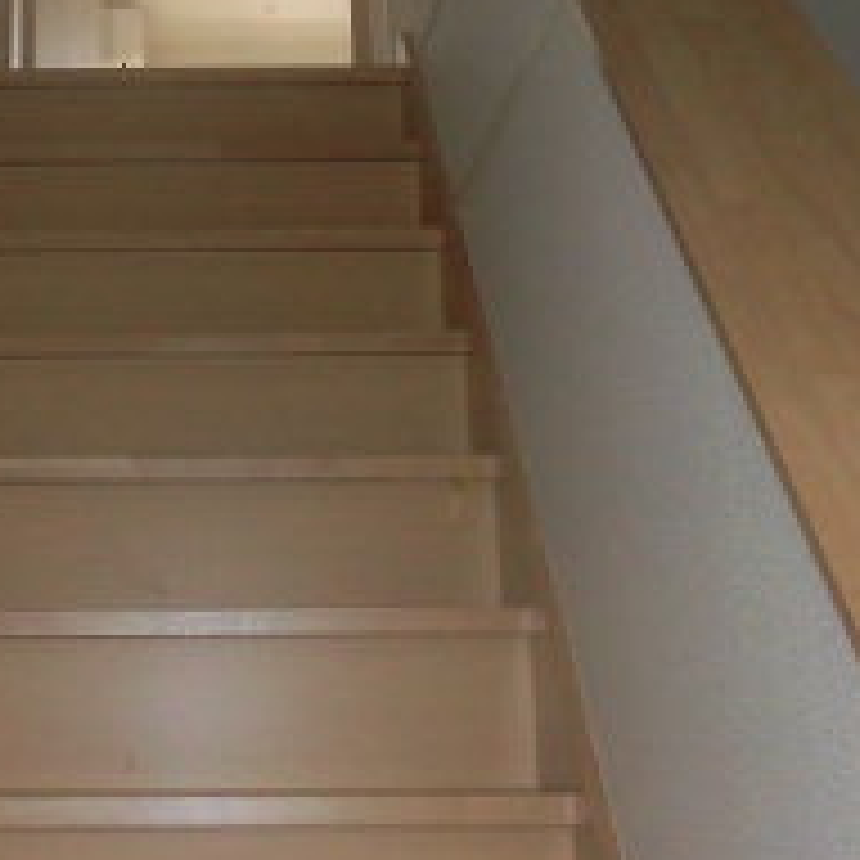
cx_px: 113
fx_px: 1996
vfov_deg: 23.2
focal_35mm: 71
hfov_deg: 23.8
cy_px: -23
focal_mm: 4.3
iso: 100
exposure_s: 1/40
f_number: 3.1
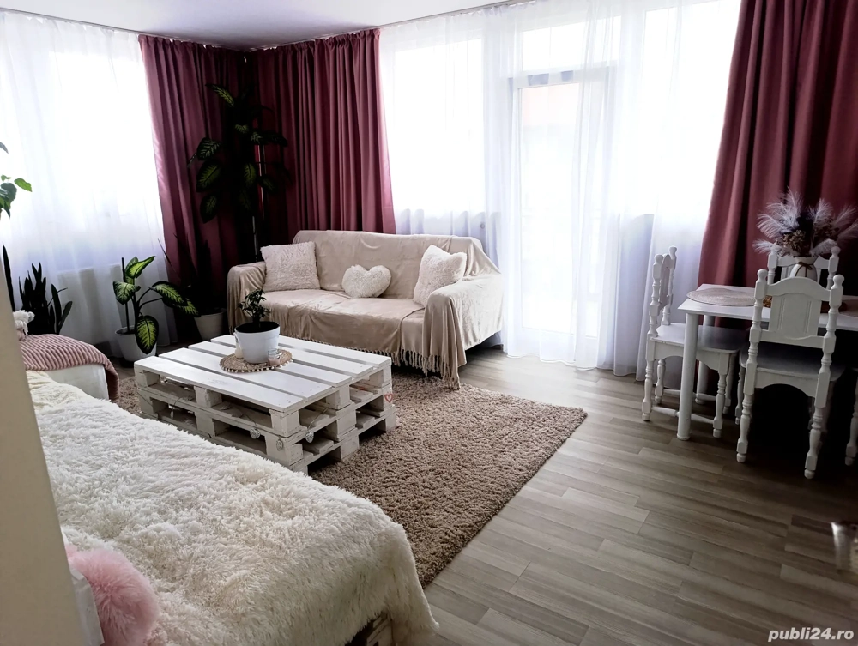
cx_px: 429
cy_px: 323
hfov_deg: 73.8
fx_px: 571
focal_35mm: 23
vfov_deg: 59.0
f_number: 1.6
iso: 800
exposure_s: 1/100
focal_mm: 6.14
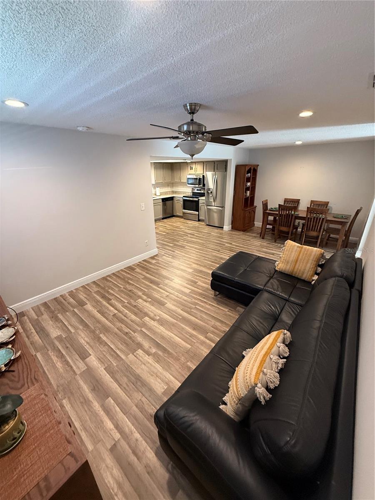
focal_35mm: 14
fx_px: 202
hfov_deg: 85.7
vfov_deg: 102.1
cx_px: 188
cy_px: 250
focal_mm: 2.22
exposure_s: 1/60
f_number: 2.2
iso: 400
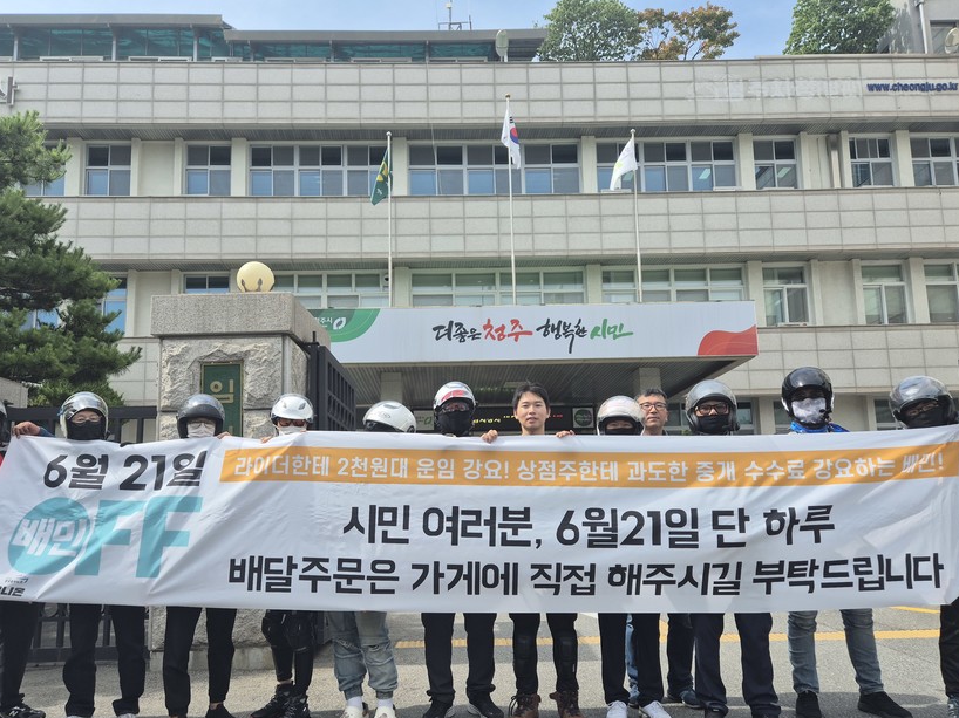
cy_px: 420
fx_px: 748
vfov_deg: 51.1
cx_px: 469
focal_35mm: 27
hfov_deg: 65.3
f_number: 1.8
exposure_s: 1/1064
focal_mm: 5.4
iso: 25
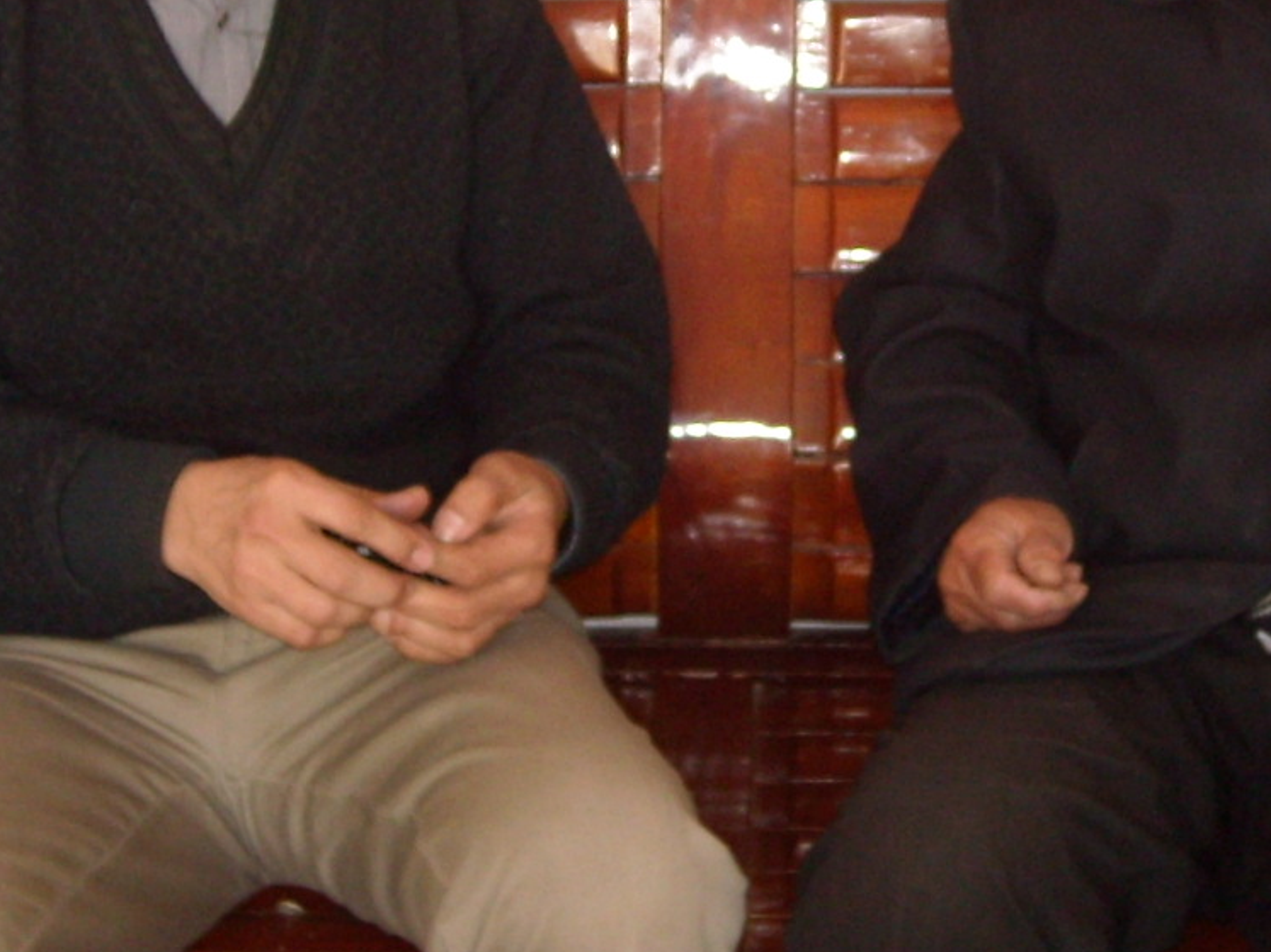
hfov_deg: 20.4
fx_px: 3524
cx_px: 810
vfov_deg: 15.3
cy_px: 253
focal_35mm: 96
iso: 200
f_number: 2.8
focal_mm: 5.7
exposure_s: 1/30
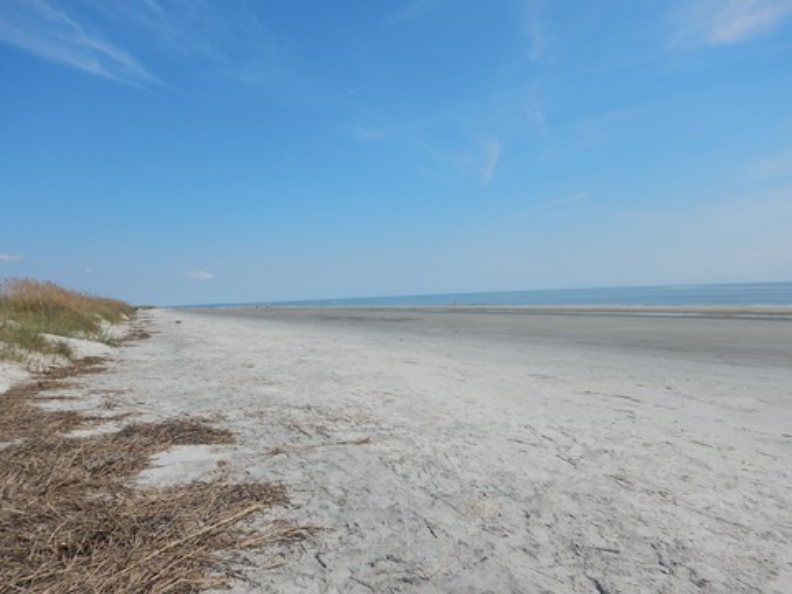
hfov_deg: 71.6
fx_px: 549
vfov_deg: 56.8
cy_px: 297
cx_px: 396
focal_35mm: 24
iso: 125
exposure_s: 1/400
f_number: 8.2
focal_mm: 4.3
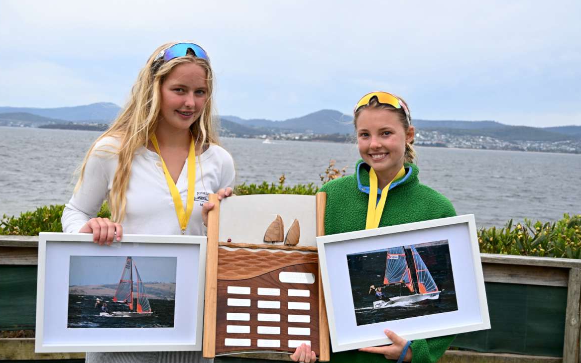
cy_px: 180
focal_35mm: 45
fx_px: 709
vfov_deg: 28.7
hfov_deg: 44.5
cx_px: 292
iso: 200
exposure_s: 1/250
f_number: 4.5
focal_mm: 28.5
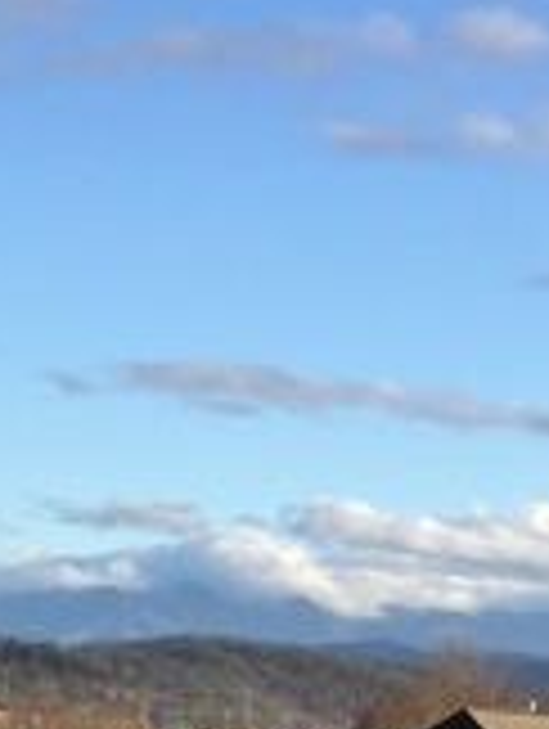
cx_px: 99
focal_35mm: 143
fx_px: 3016
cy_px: 1264
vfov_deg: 12.7
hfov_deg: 10.4
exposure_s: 1/860
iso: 32
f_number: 2.2
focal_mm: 4.15
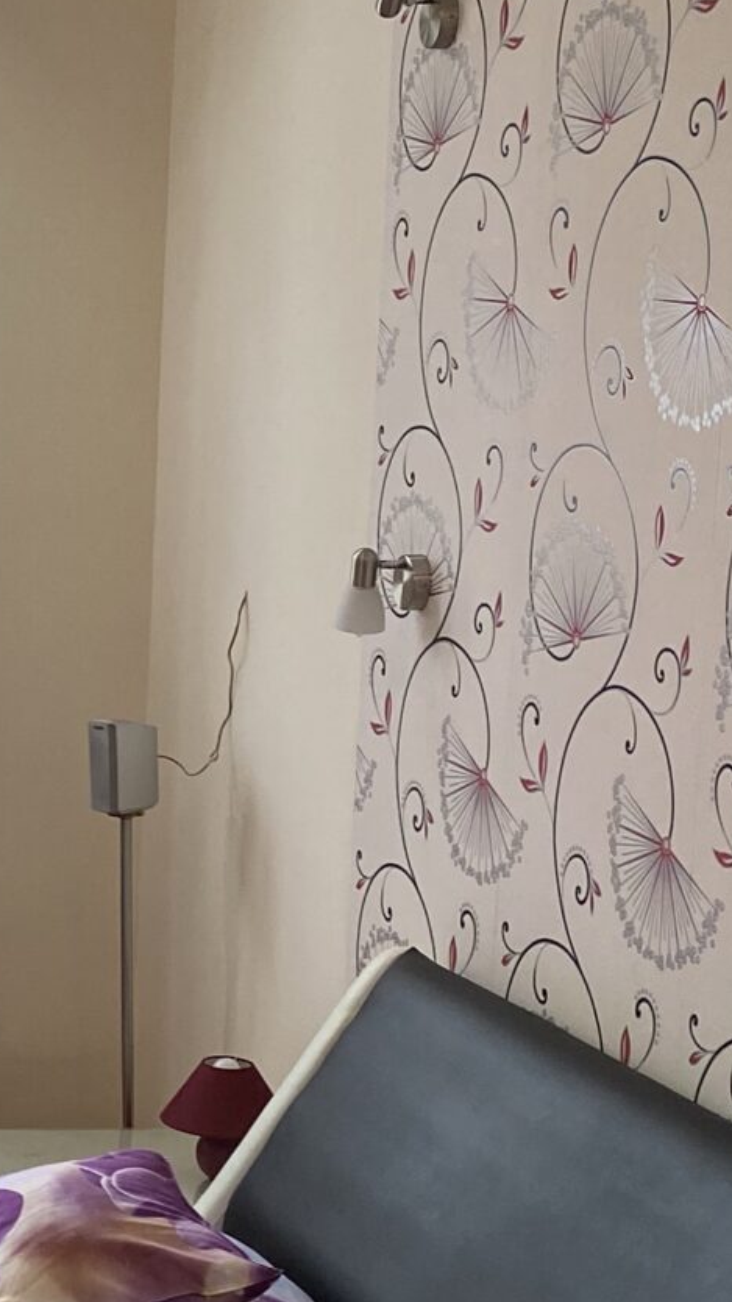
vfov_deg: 24.4
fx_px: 3003
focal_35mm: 87
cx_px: -723
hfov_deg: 12.3
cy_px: 756
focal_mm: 4.25
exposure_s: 1/100
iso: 40
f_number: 1.8
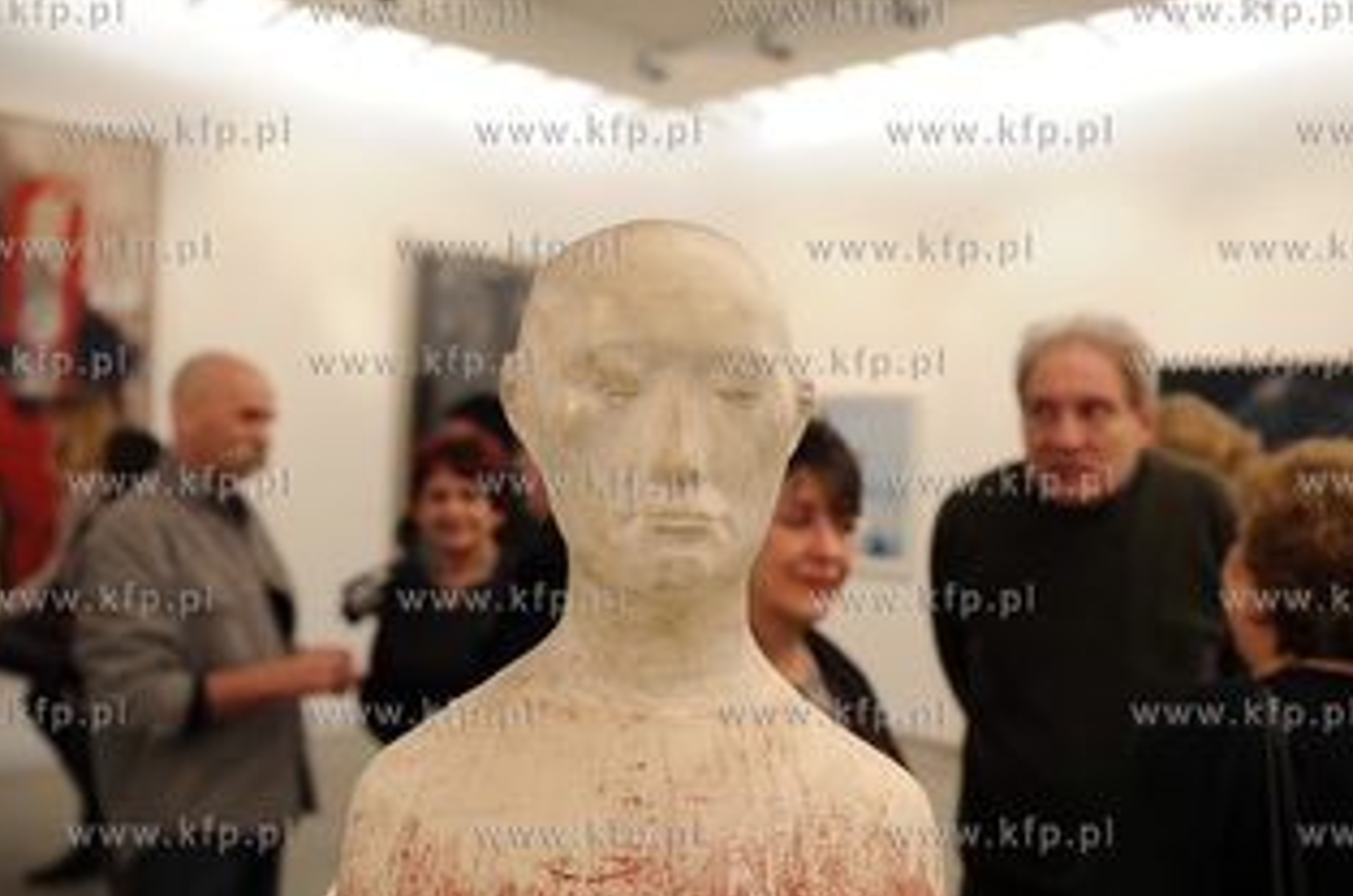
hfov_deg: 51.9
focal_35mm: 37
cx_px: 741
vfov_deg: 35.7
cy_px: 538
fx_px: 1388
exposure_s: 1/200
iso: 800
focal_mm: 29
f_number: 2.8
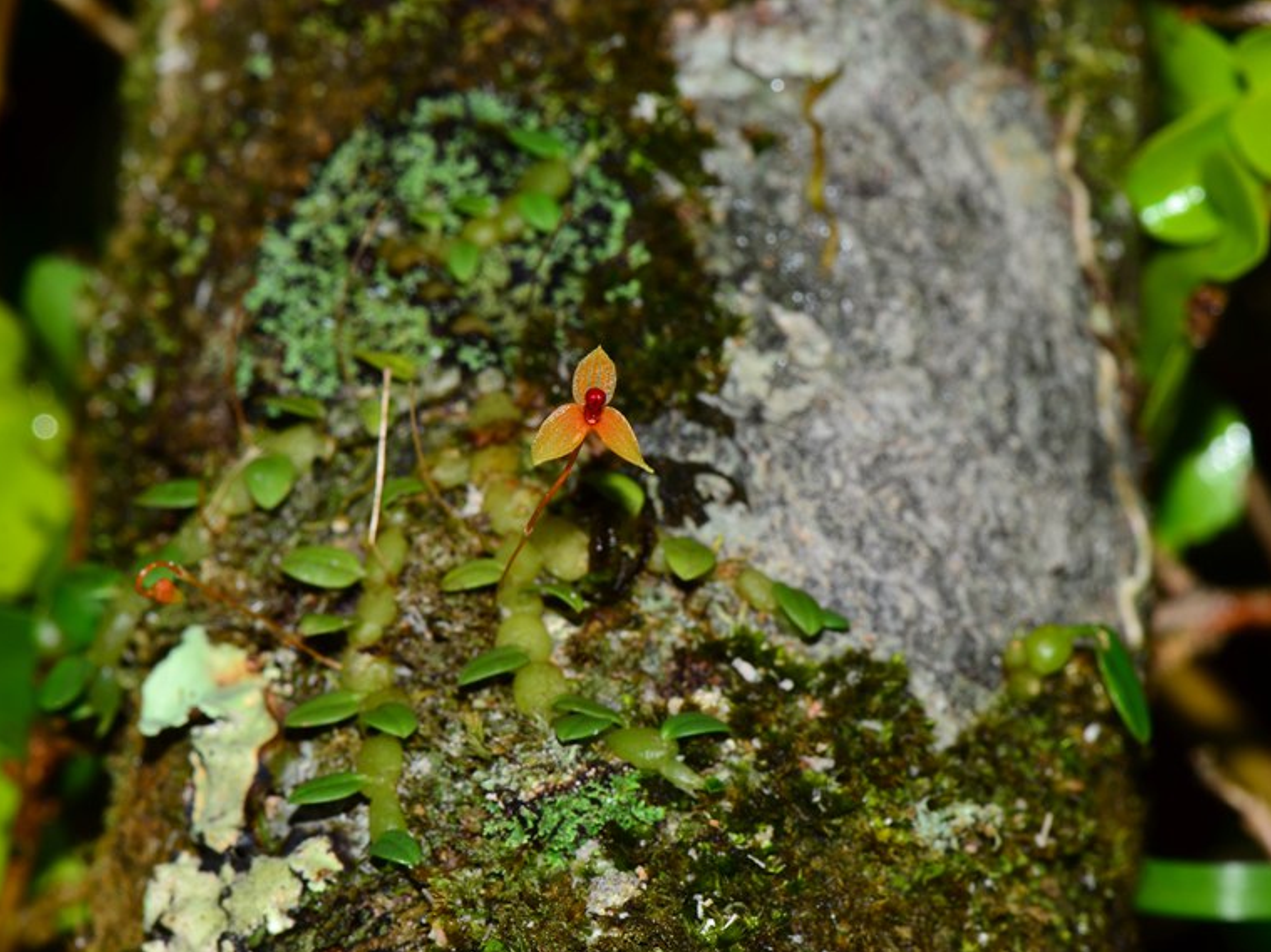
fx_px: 6334
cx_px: 614
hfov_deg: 11.5
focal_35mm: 173
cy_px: 479
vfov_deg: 8.6
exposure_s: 1/125
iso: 160
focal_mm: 105
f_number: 16
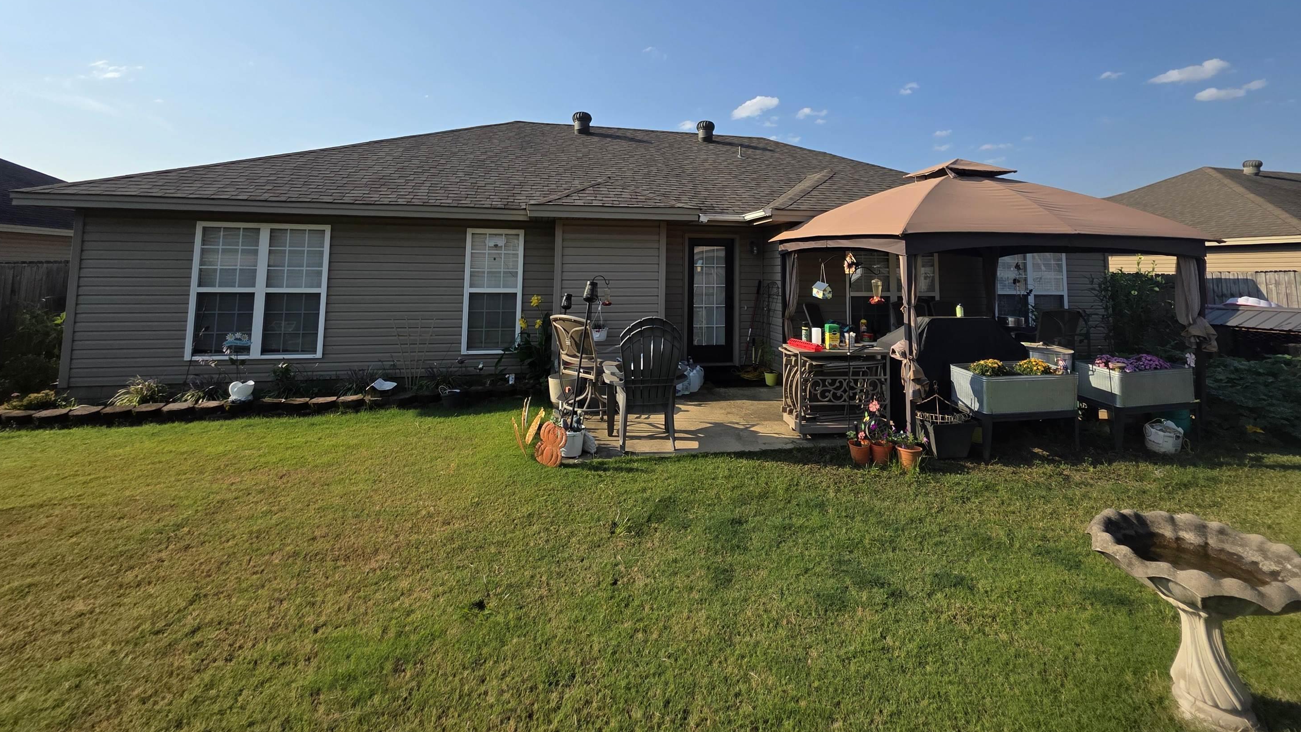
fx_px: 517
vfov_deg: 67.9
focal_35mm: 15
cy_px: 225
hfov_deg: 102.9
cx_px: 677
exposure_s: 1/2333
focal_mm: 2.2
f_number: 1.9
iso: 40
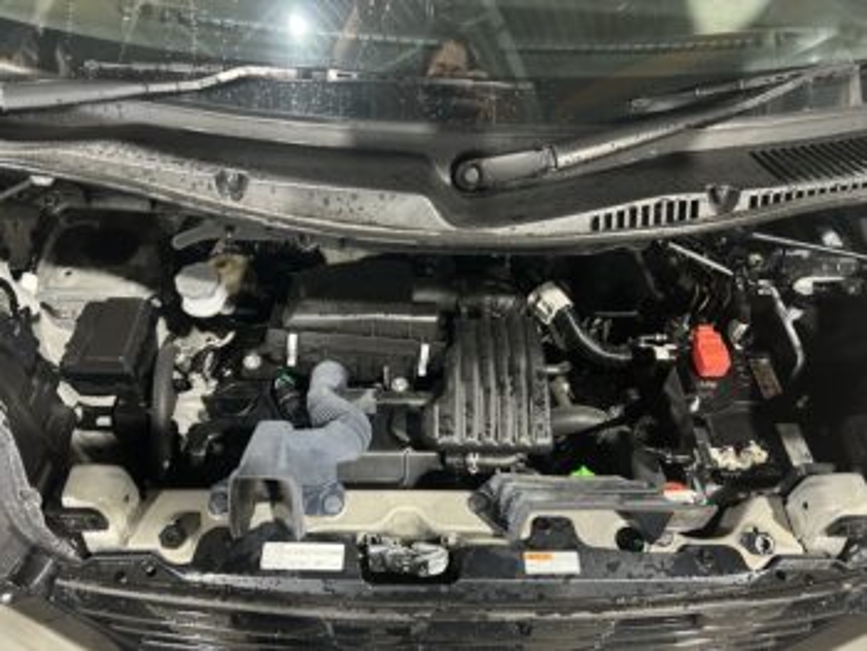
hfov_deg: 67.3
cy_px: 326
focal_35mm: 26
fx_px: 652
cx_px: 434
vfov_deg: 53.1
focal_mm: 5.7
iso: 400
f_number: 1.5
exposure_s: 1/33
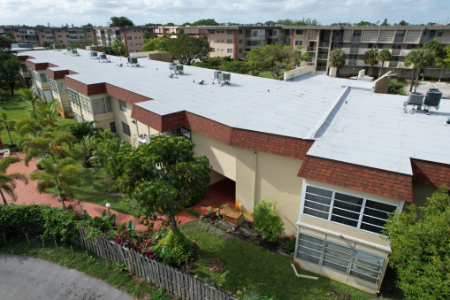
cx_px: 225
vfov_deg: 57.2
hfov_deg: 78.6
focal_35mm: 22
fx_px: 275
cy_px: 150
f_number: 2.8
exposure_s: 1/1600
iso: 100
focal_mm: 8.38
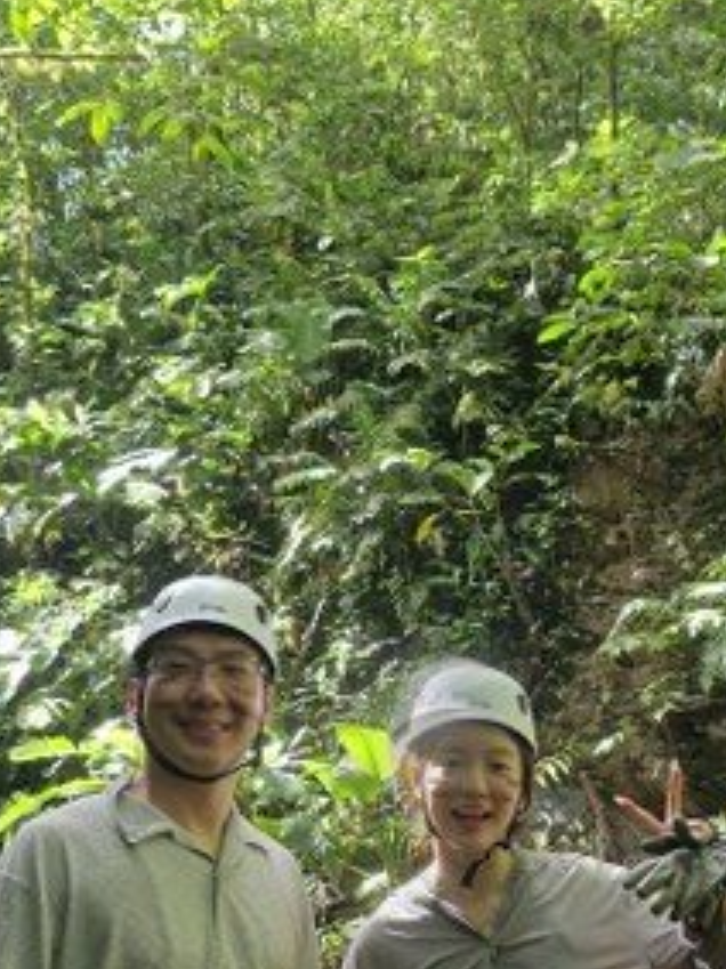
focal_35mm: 52
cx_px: 479
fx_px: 1455
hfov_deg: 27.9
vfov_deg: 36.6
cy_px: 606
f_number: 1.8
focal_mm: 5.54
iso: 80
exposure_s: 1/120
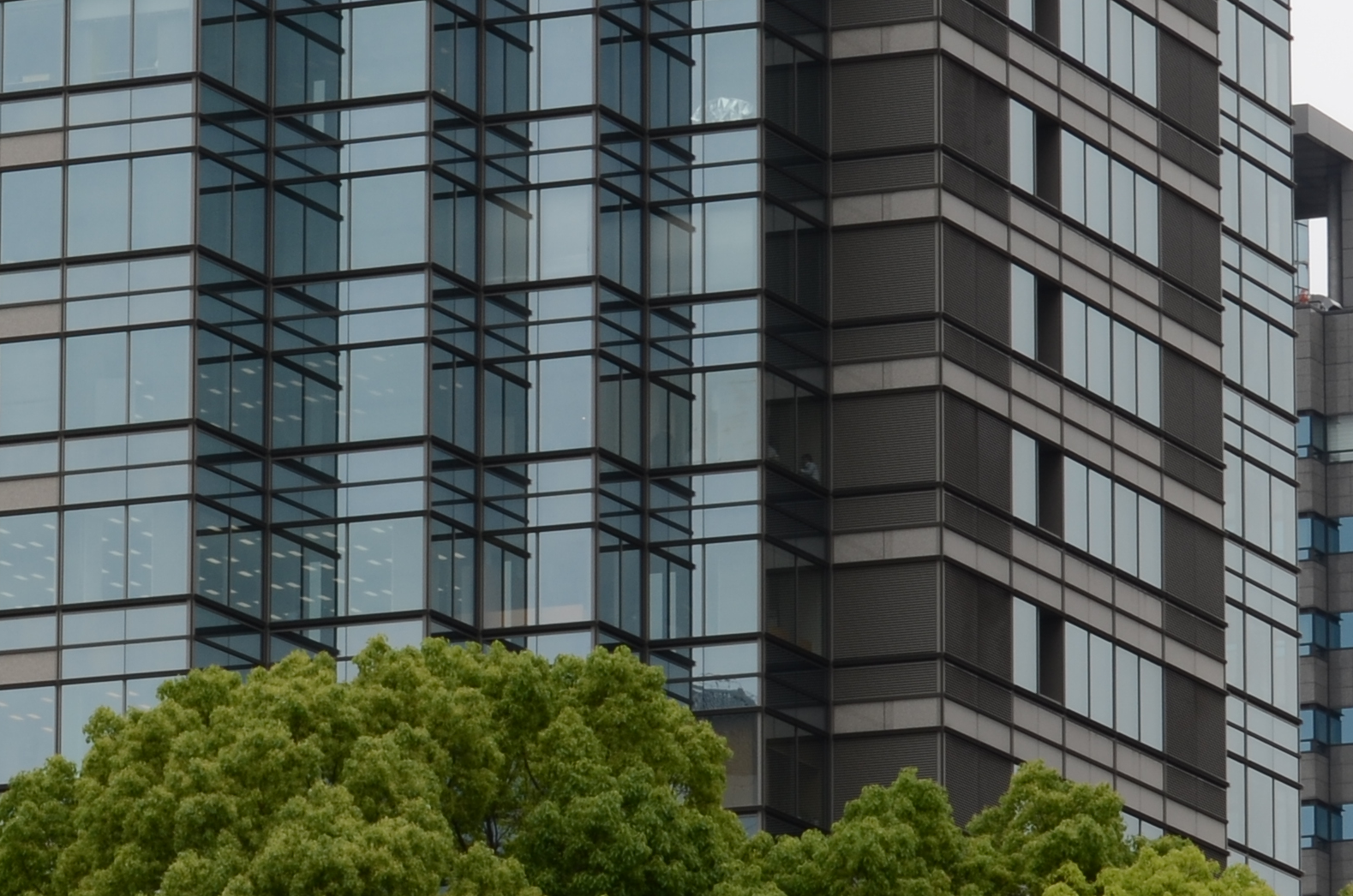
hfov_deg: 8.0
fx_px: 9660
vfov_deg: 5.3
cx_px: 64
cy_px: 690
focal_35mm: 258
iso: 100
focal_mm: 55
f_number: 11
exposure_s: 1/60
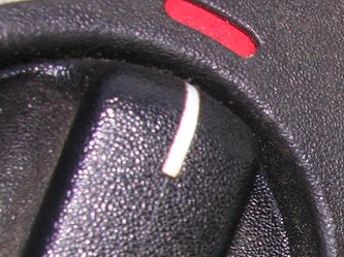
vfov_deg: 12.2
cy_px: 354
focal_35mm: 117
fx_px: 1161
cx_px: 495
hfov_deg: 15.7
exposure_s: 1/60.1
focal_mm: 5.8
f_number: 5.6
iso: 50
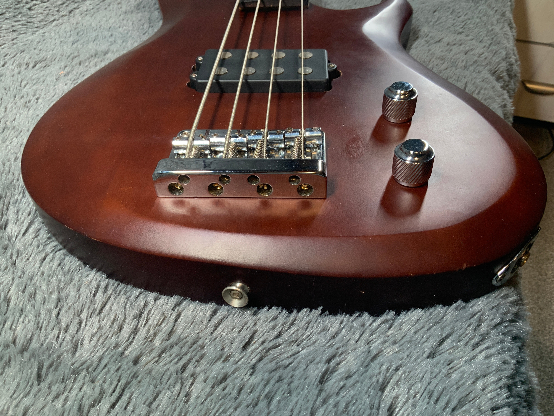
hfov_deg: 61.7
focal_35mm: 29
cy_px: 208
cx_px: 277
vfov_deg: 48.2
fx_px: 464
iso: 80
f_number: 1.8
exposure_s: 1/60
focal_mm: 3
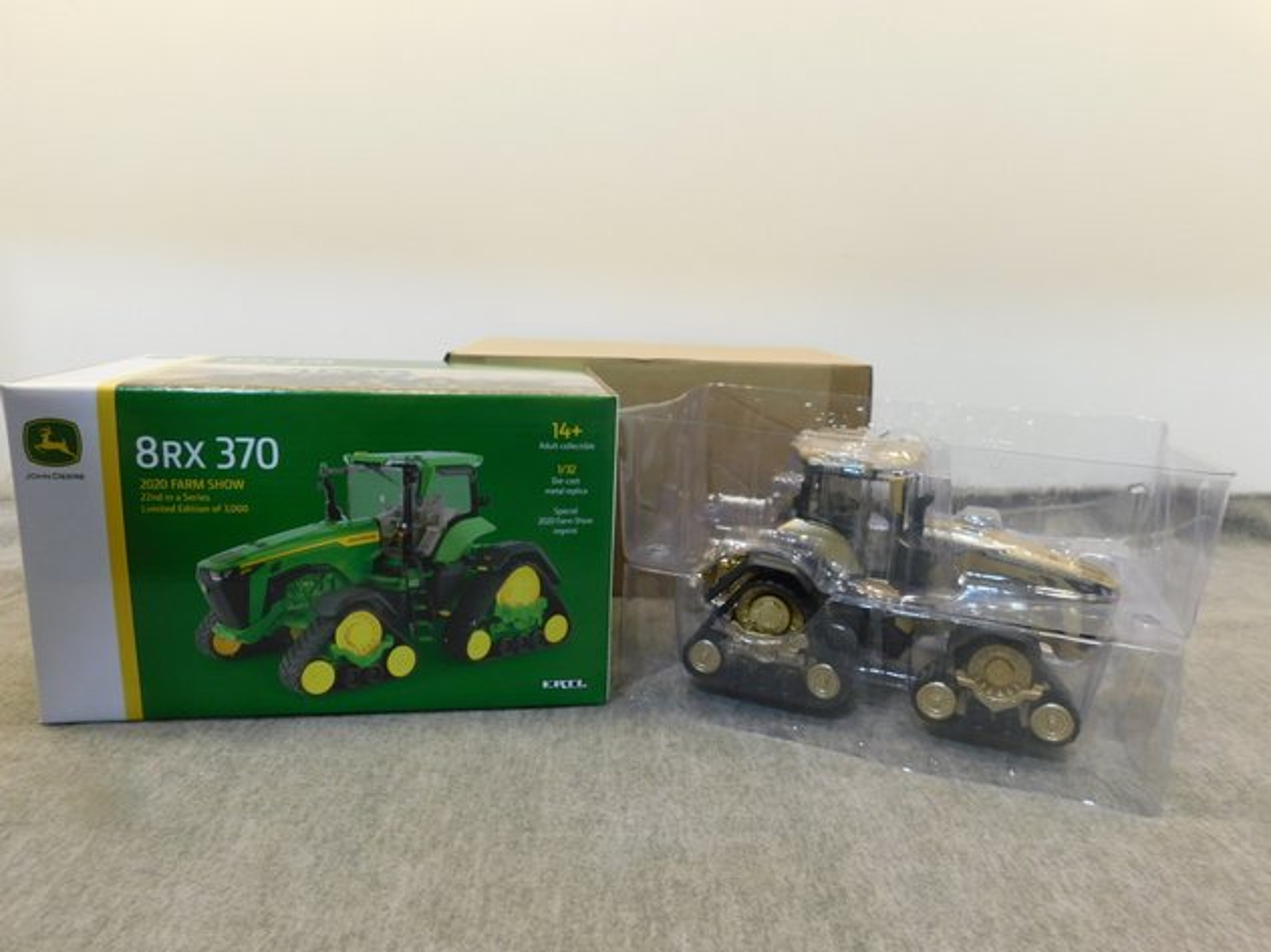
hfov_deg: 73.9
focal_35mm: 23
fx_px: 844
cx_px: 636
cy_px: 476
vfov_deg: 58.9
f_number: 3
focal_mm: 4
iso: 125
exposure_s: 1/60
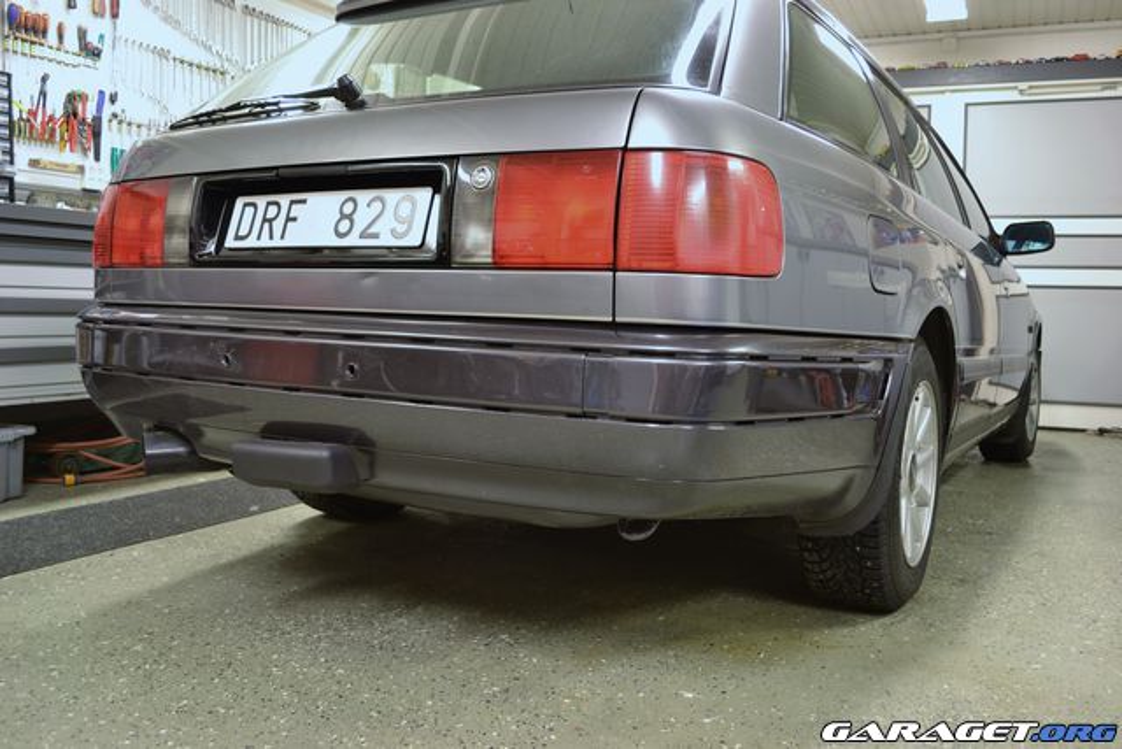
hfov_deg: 61.9
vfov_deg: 43.6
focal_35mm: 30
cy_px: 374
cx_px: 561
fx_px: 935
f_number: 3.8
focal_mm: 20
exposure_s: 1/2.5
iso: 100
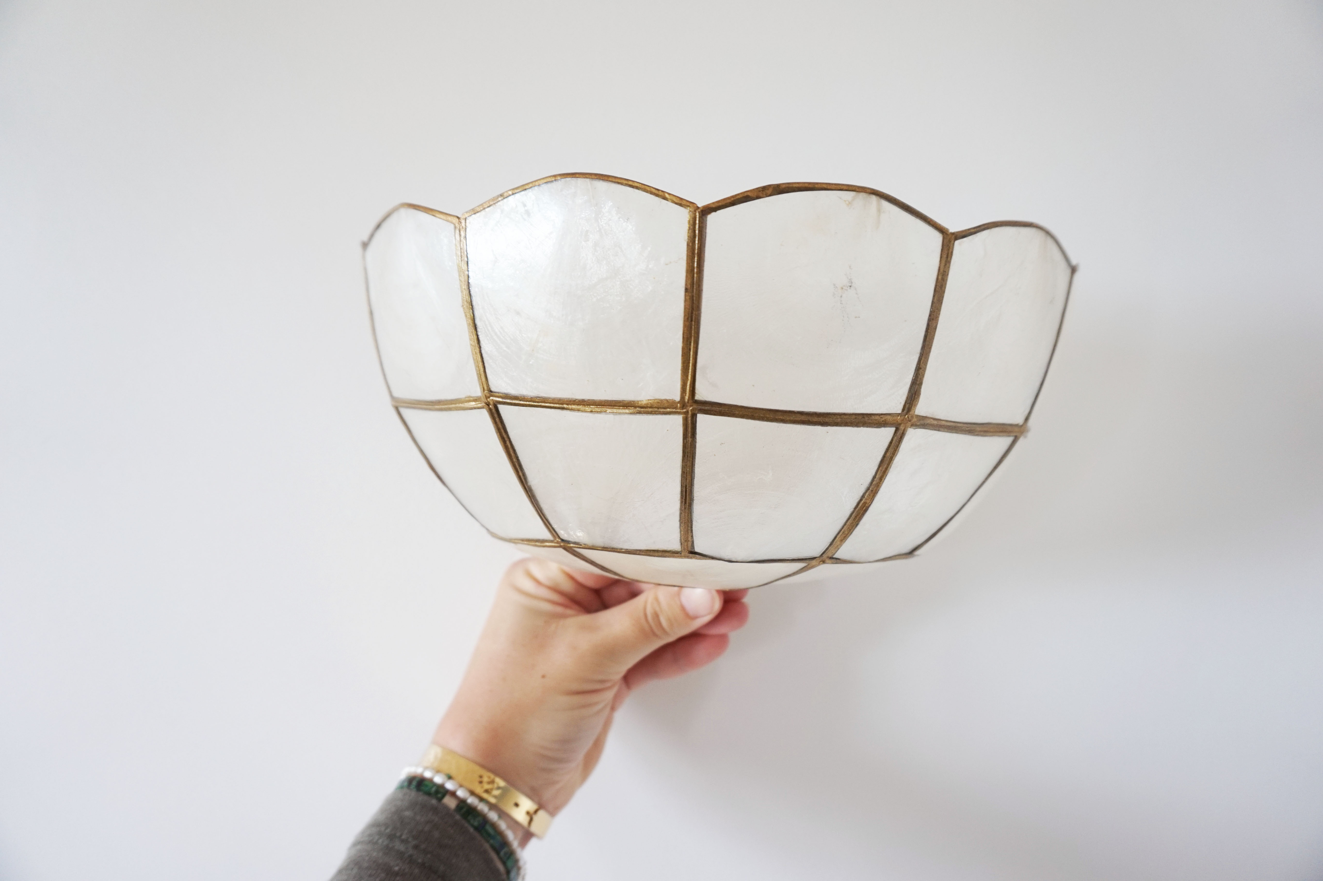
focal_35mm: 24
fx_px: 882
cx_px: 662
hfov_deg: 73.8
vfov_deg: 53.1
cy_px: 440
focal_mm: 16
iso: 250
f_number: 4
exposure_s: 1/60
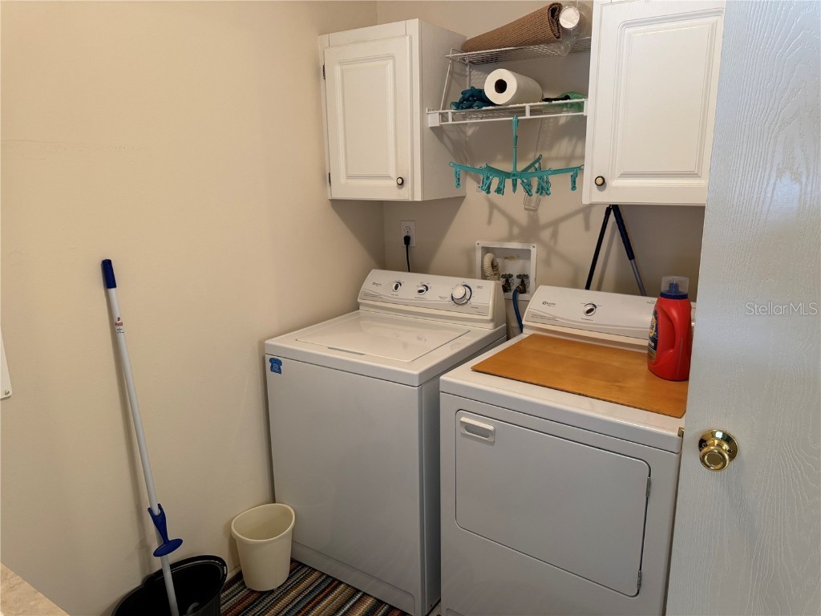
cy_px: 308
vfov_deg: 56.8
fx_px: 569
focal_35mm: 24
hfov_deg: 71.6
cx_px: 410
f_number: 1.78
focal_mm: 6.76
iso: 200
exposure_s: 1/60
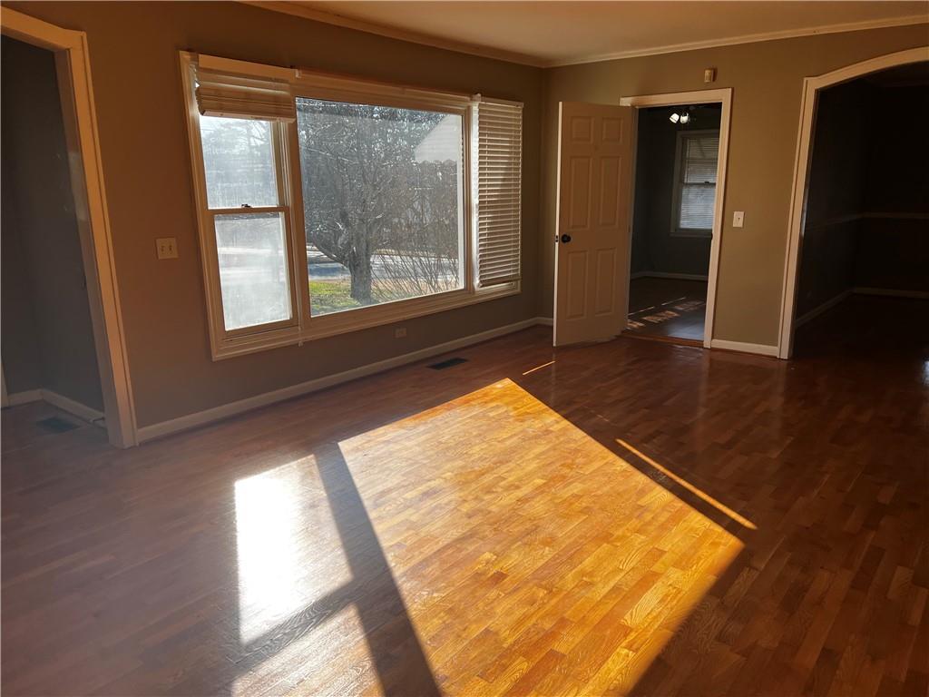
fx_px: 698
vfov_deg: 53.1
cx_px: 464
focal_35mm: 26
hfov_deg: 67.3
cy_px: 348
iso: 50
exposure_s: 1/1751
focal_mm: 5.7
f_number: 1.5
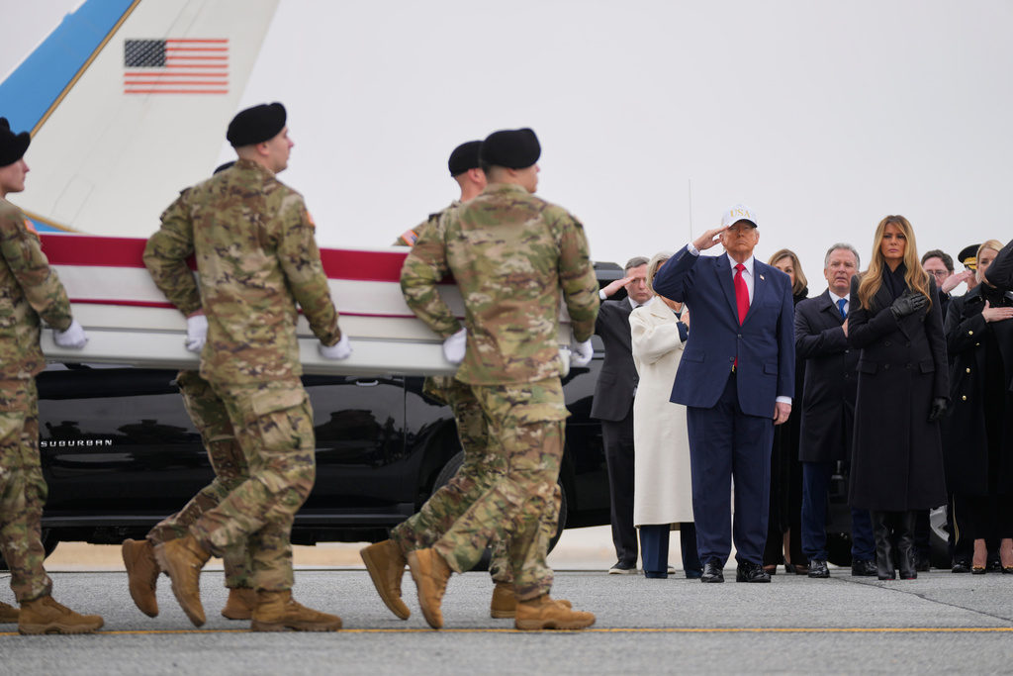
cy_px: 338
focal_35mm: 148
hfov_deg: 13.9
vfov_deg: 9.3
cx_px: 506
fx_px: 4165
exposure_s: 1/800
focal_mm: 148
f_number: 2.8
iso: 125
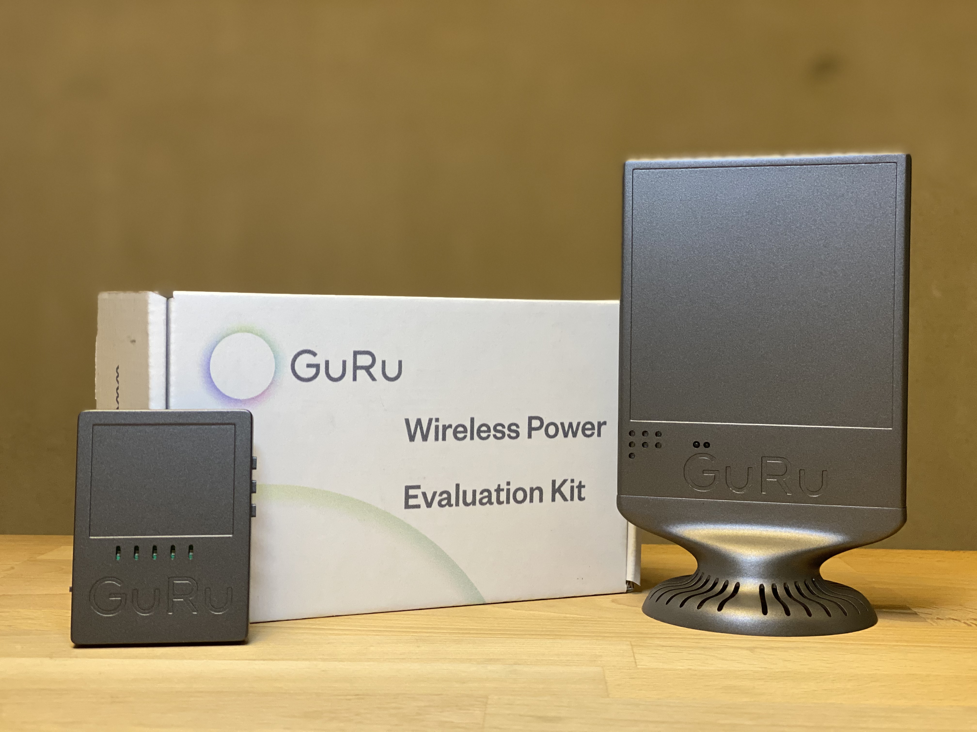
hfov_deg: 36.8
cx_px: 488
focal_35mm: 52
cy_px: 366
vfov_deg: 28.0
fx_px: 1468
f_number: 2
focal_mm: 6
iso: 160
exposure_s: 1/60
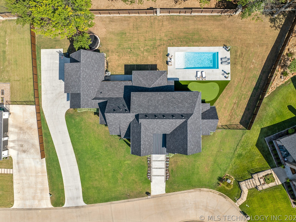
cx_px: 148
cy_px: 108
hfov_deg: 69.4
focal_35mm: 25
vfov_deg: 54.9
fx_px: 214
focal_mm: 12.3
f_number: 2.8
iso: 120
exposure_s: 1/2000
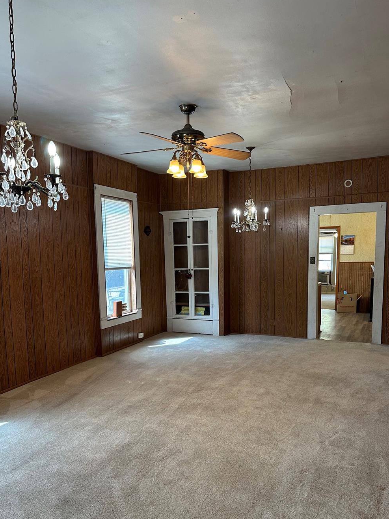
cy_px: 292
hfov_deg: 49.7
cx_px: 200
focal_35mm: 28
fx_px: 420
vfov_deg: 63.2
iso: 125
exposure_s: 1/60
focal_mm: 6.86
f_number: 1.78
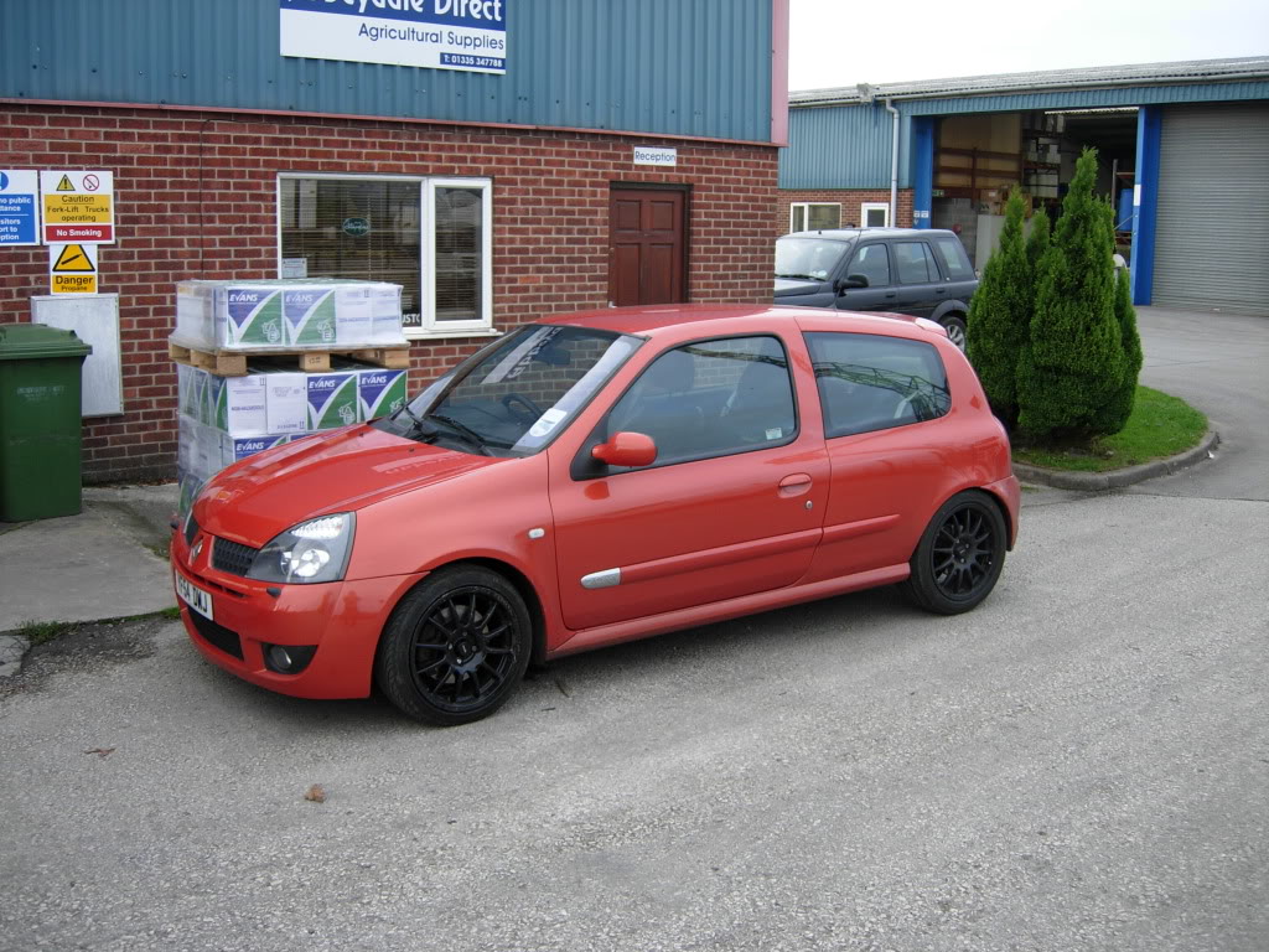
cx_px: 634
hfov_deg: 51.4
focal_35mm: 36
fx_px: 1320
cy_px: 476
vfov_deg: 39.7
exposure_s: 1/71.8
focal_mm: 7.5
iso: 50
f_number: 2.7
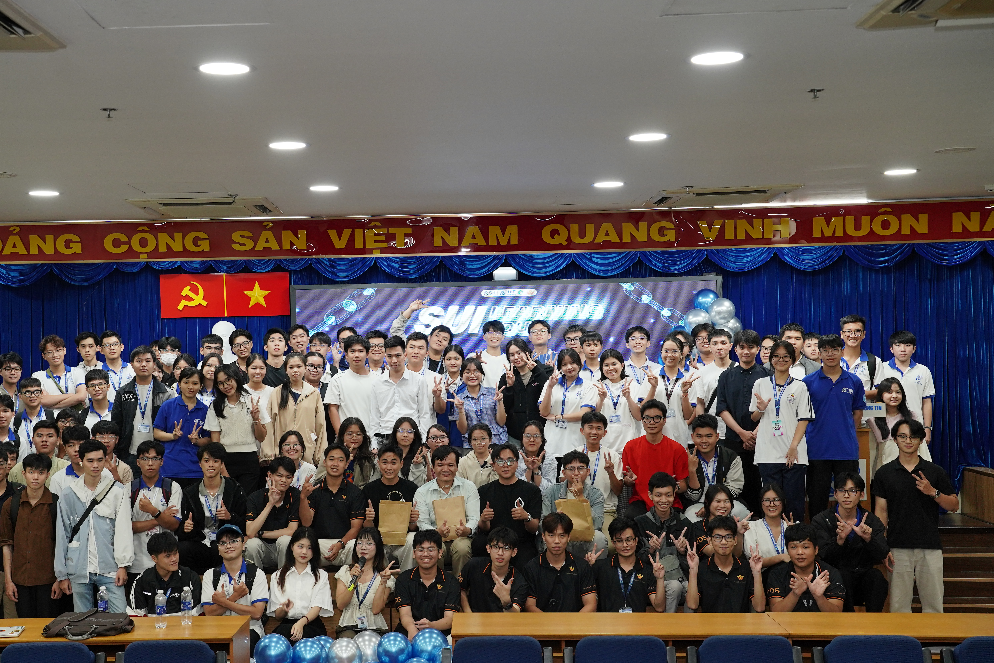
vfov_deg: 28.6
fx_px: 1298
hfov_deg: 41.8
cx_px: 413
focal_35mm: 47
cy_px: 360
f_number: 4.5
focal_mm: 39
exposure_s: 1/160
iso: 800
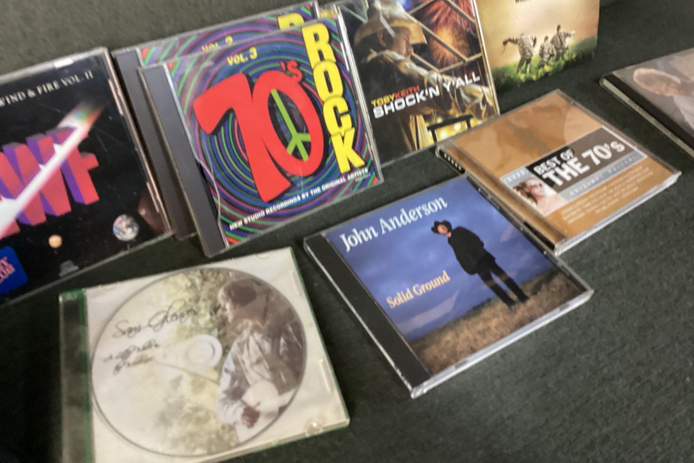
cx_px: 342
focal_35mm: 33
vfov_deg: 39.9
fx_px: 636
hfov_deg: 57.2
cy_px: 198
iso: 500
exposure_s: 1/30
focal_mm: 3.3
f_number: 2.4
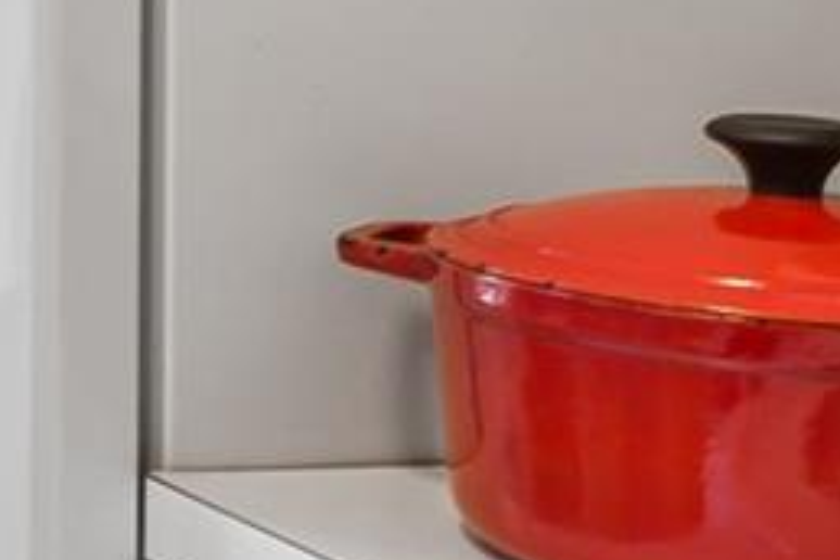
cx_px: -1130
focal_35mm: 111
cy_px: 10
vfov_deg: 12.2
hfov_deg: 13.7
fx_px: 2590
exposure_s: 1/1.25
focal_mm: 14
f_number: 14
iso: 250
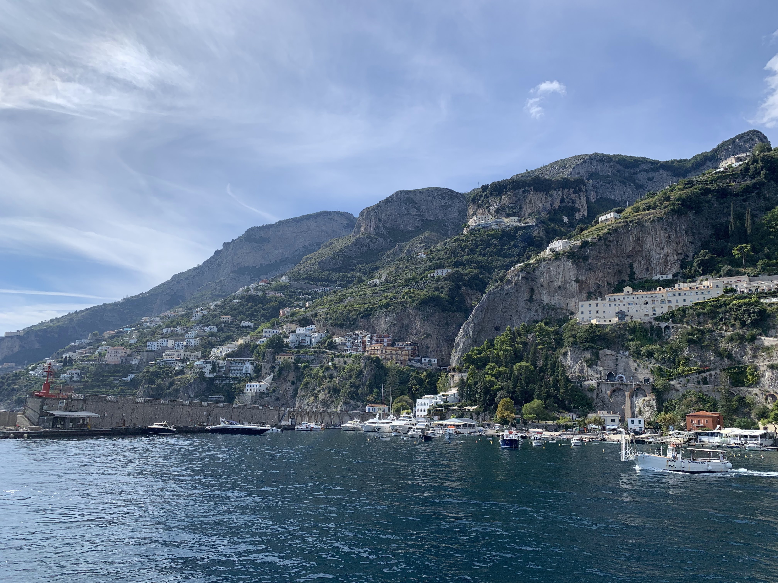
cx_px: 389
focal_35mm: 26
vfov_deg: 53.1
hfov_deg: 67.3
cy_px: 292
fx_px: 584
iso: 25
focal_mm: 4.25
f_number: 1.8
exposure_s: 1/3650
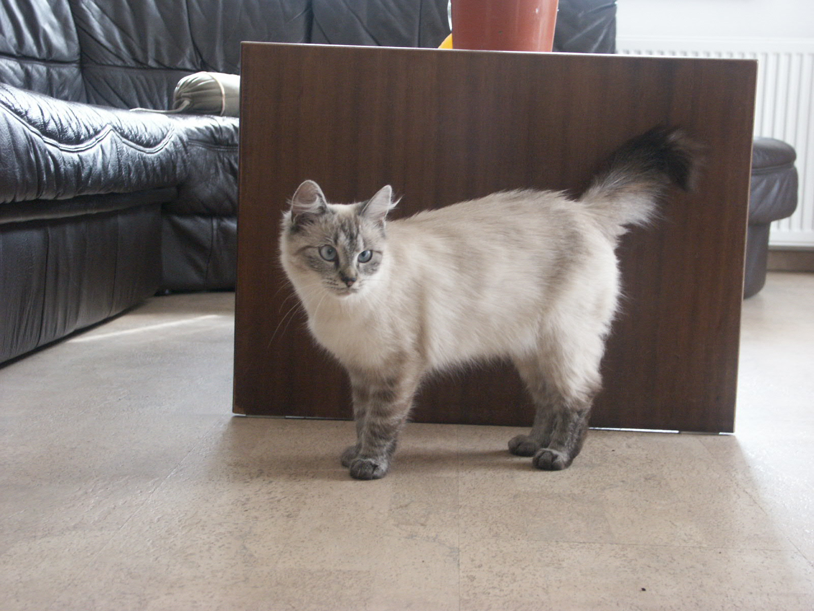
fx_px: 1434
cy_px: 306
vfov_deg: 24.0
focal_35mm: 61
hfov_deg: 31.7
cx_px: 407
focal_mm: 15.19
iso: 200
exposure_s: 1/45
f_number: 3.5
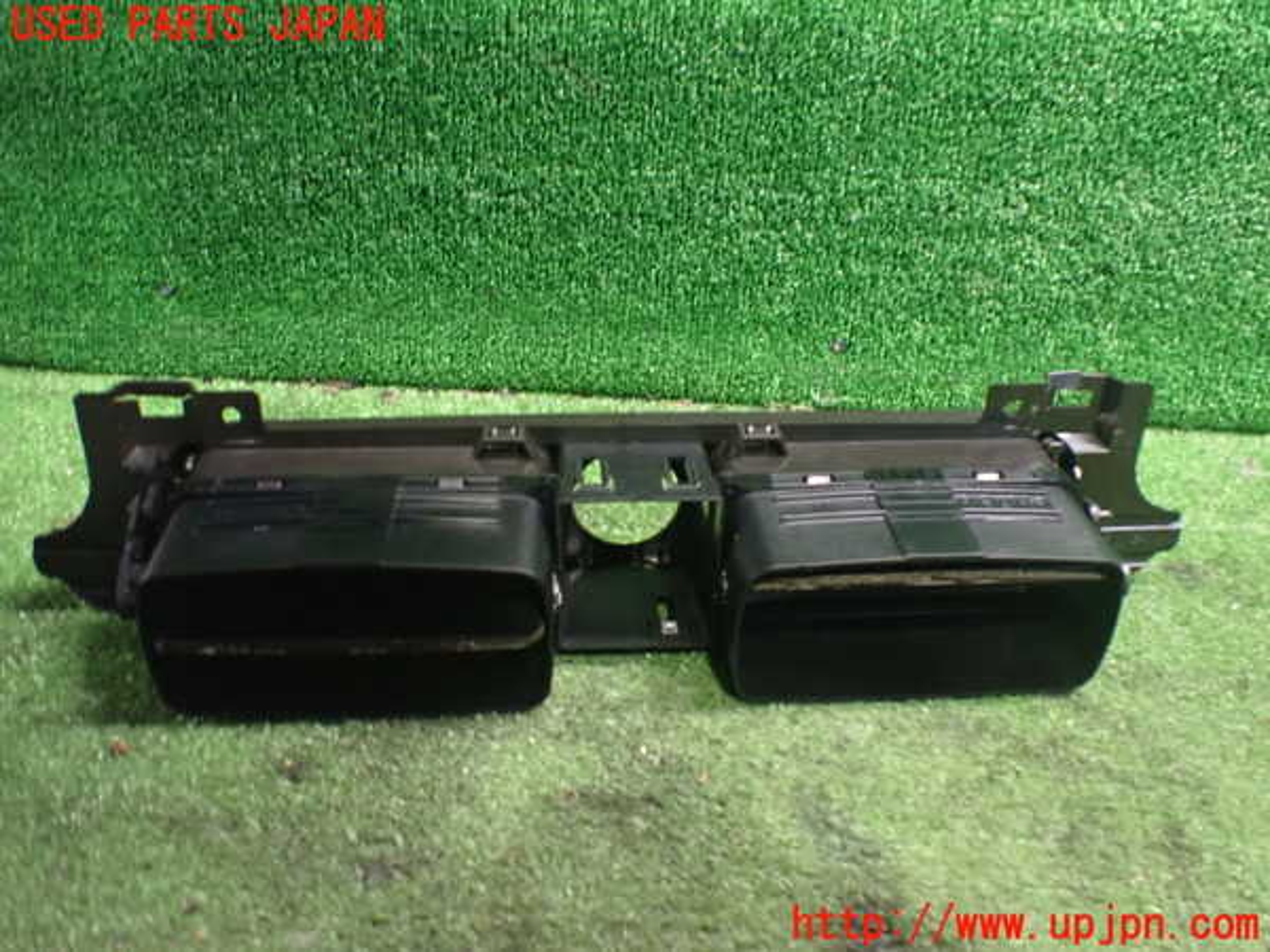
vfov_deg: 46.8
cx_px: 635
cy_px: 476
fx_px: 1101
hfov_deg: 60.0
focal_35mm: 30
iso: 1250
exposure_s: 1/30
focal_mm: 5.4
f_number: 2.3
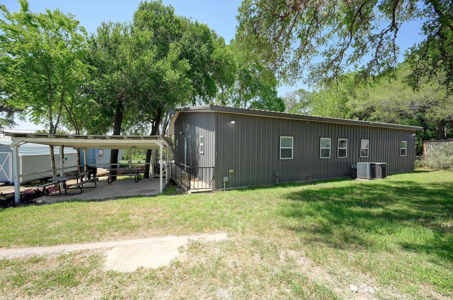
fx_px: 176
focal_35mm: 14
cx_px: 226
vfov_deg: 81.0
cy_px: 150
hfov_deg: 104.4
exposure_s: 1/4000
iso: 2000
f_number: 6.3
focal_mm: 14
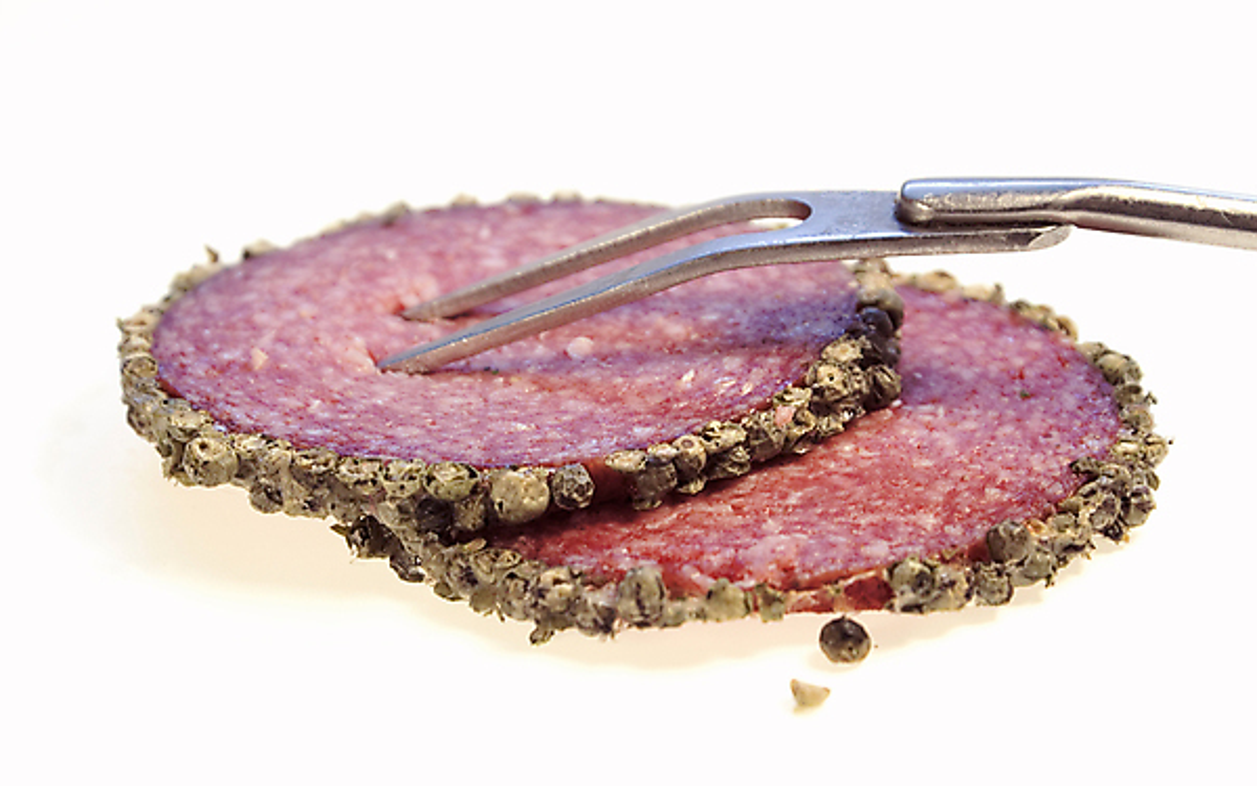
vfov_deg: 14.2
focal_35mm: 92
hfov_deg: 22.6
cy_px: 400
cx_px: 628
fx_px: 3152
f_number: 8
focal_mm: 60
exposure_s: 1/15
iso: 100
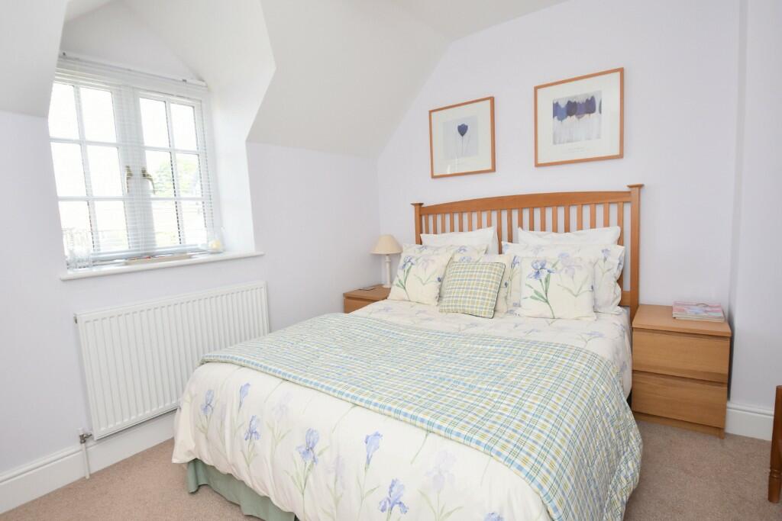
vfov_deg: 67.4
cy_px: 260
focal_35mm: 18
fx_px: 391
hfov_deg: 90.0
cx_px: 391
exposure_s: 1/200
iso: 720
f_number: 5
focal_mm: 12
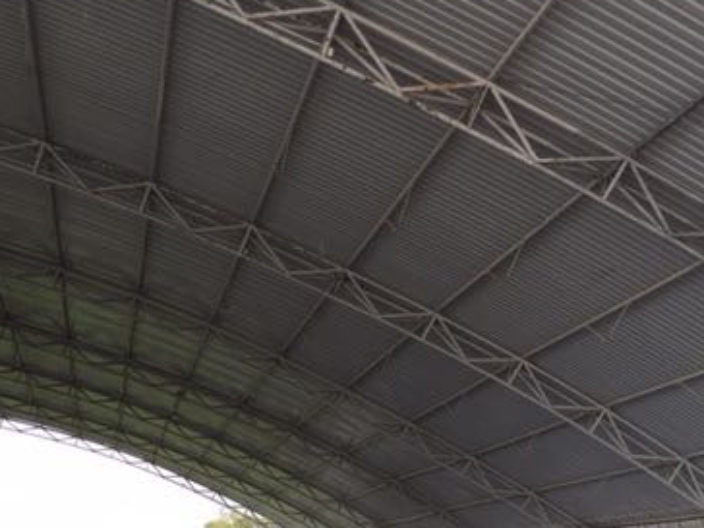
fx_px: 1037
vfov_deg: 28.1
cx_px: 396
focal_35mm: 51
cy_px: 406
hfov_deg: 37.4
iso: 32
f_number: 2.2
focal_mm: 4.15
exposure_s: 1/380
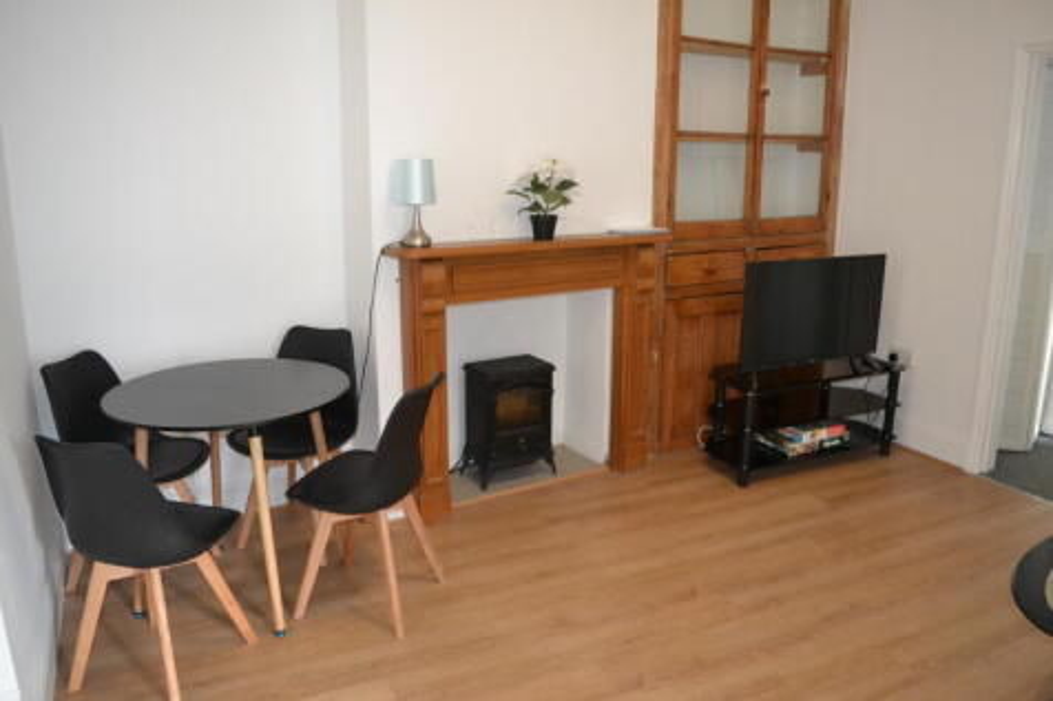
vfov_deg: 47.9
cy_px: 350
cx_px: 526
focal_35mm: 27
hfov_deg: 67.4
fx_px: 789
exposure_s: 1/60
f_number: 3.5
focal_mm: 18
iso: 3200
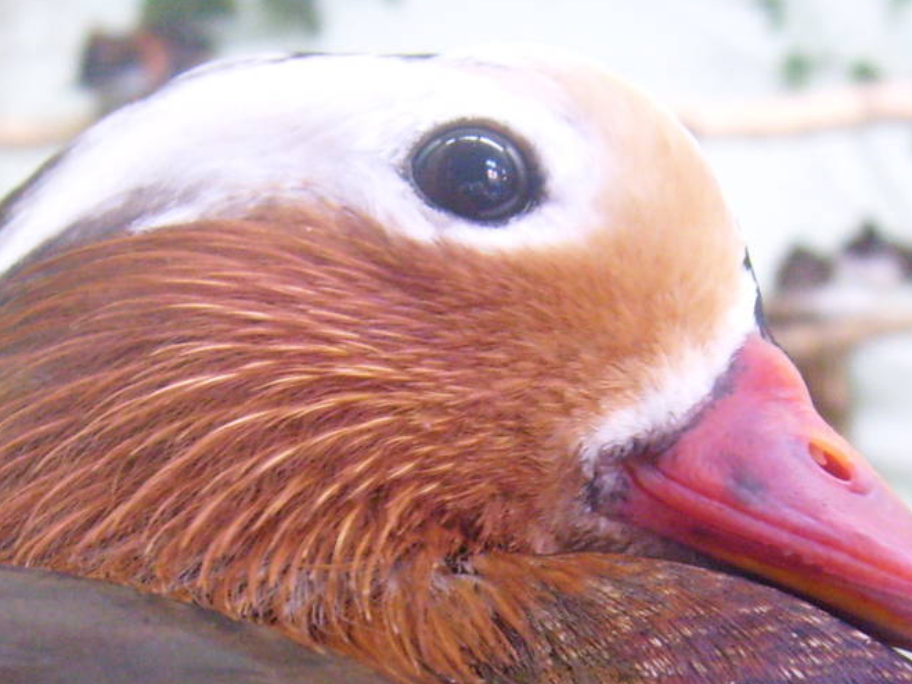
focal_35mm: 85
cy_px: 677
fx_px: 2239
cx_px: 390
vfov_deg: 17.0
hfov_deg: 23.0
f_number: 2.8
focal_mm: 5.8
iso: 200
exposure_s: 1/3
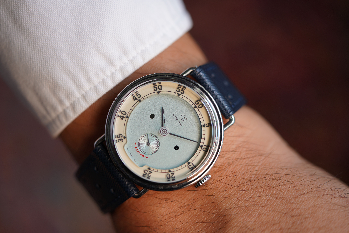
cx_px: 174
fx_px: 873
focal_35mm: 90
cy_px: 116
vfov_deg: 15.2
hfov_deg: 22.6
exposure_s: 1/100
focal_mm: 90
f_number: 2.8
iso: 100
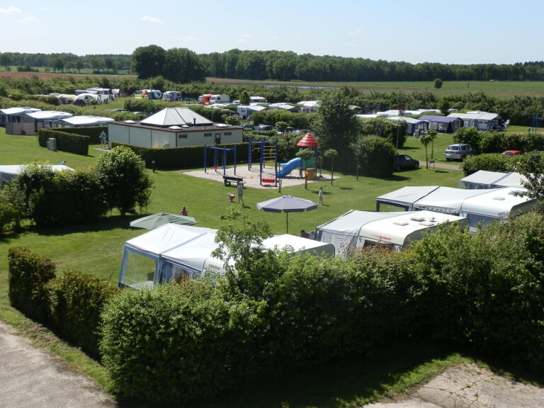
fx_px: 660
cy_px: 204
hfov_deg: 44.8
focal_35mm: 42
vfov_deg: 34.3
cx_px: 272
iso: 64
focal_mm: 7.64
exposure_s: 1/1000
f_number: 3.4
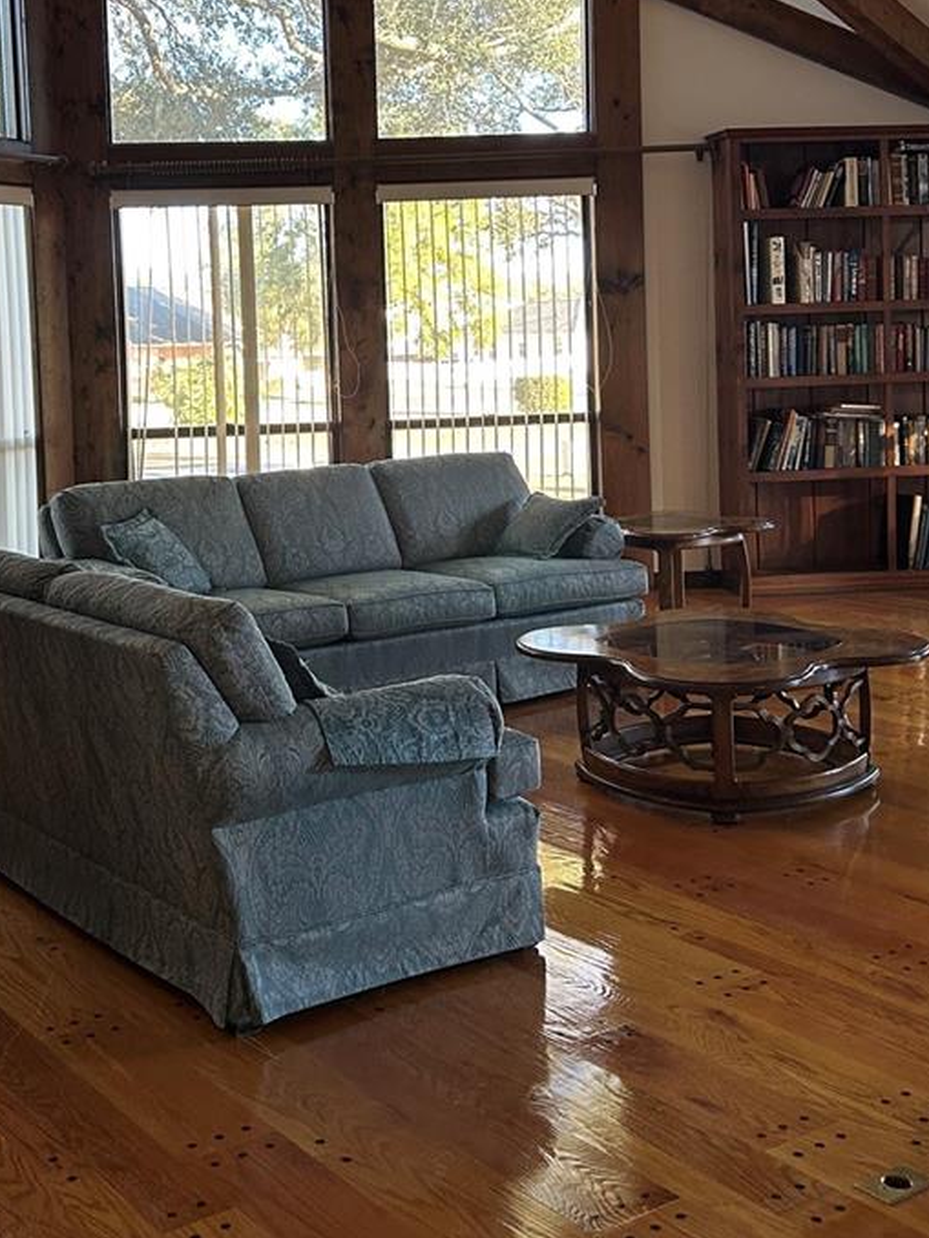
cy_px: 409
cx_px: 332
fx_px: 1645
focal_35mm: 46
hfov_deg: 31.4
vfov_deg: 40.7
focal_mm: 5.7
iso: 125
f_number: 1.5
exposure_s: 1/121
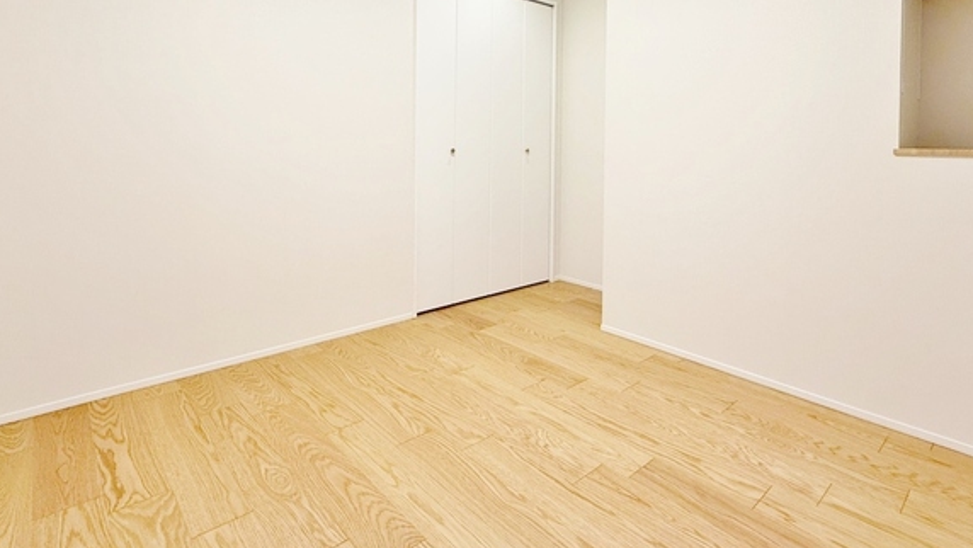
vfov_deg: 53.9
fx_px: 516
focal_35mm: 20
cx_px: 514
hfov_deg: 86.5
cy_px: 152
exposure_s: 1/112
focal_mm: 2.22
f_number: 2.2
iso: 125
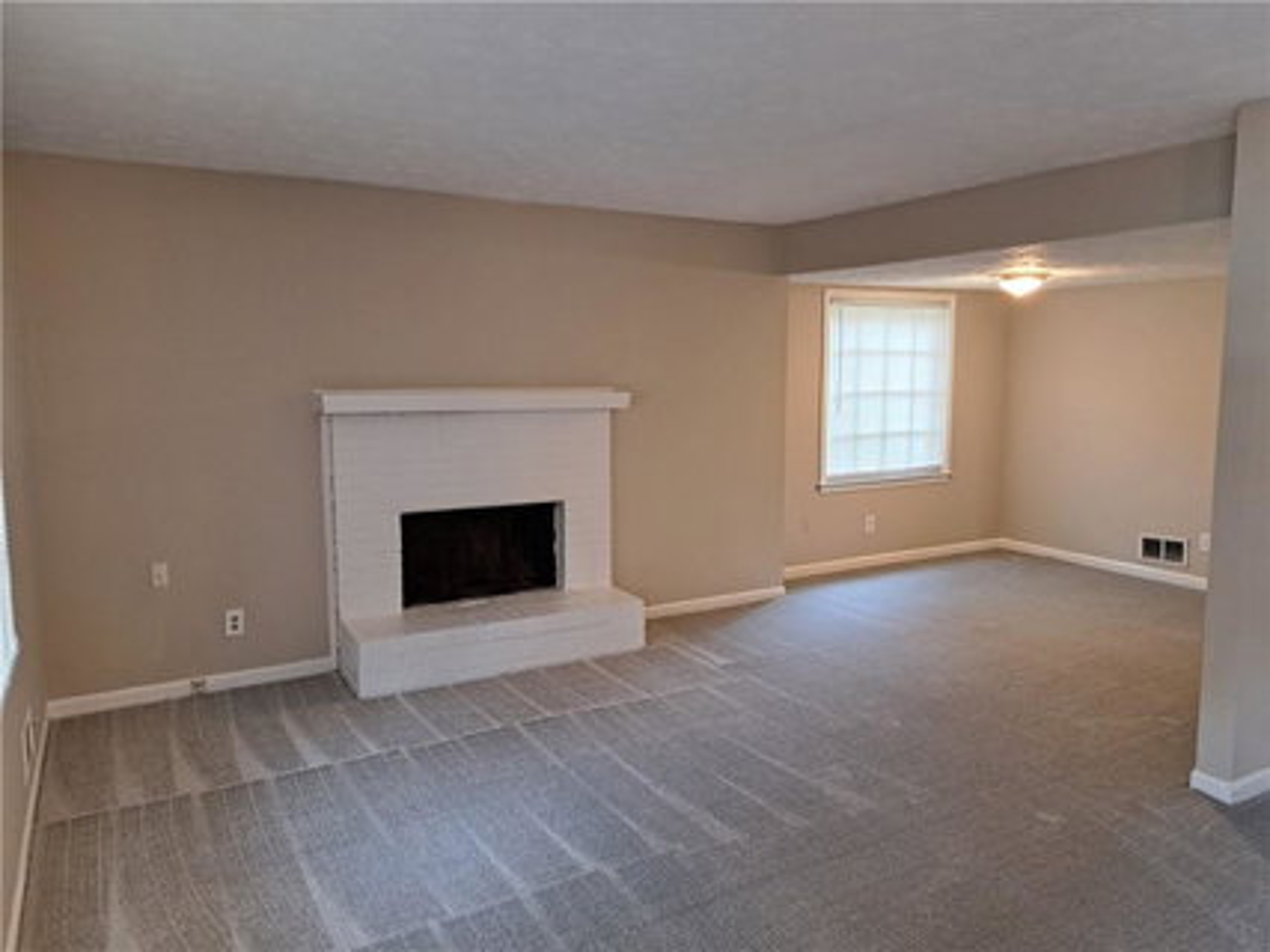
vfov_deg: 56.8
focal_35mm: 24
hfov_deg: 71.6
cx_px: 635
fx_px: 880
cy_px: 476
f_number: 1.8
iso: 320
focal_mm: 5.23
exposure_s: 1/60
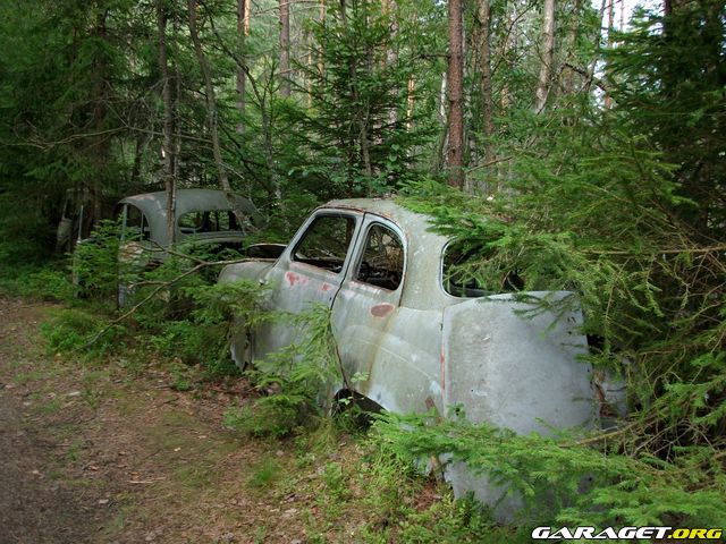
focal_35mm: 32
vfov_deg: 44.2
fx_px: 671
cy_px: 272
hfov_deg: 56.8
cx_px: 363
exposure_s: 1/110
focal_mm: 5.7
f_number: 2.9
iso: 80
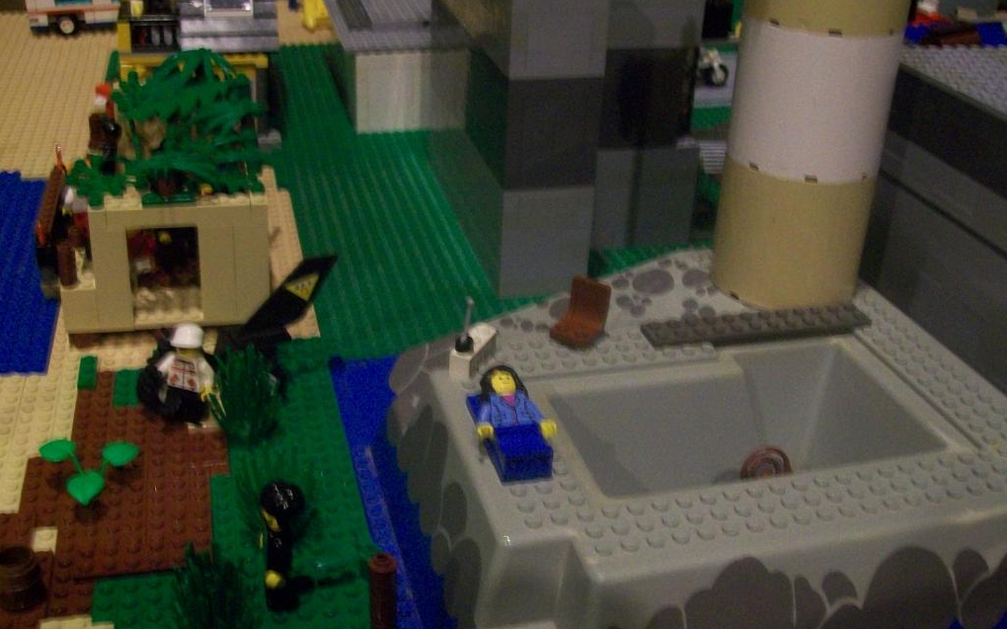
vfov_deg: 32.7
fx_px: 1070
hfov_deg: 50.4
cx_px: 497
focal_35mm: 39
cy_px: 303
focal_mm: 6
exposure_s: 1/8
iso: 200
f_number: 2.7
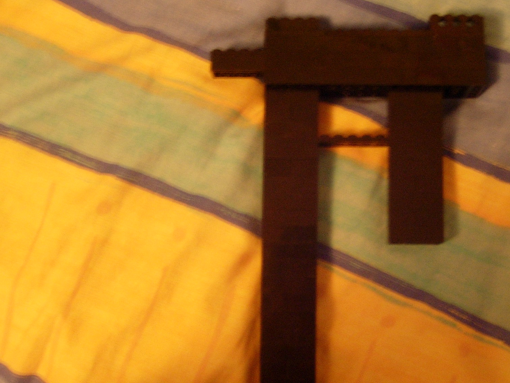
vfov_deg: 25.6
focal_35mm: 57
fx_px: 840
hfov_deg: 33.6
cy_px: 228
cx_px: 329
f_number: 2.8
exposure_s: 1/2.1
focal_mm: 7.8
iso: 200
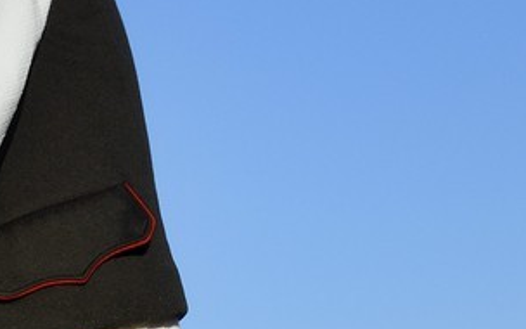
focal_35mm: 193
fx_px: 2767
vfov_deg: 6.8
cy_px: 300
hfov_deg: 9.6
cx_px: -728
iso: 200
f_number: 13
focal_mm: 36
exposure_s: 1/320
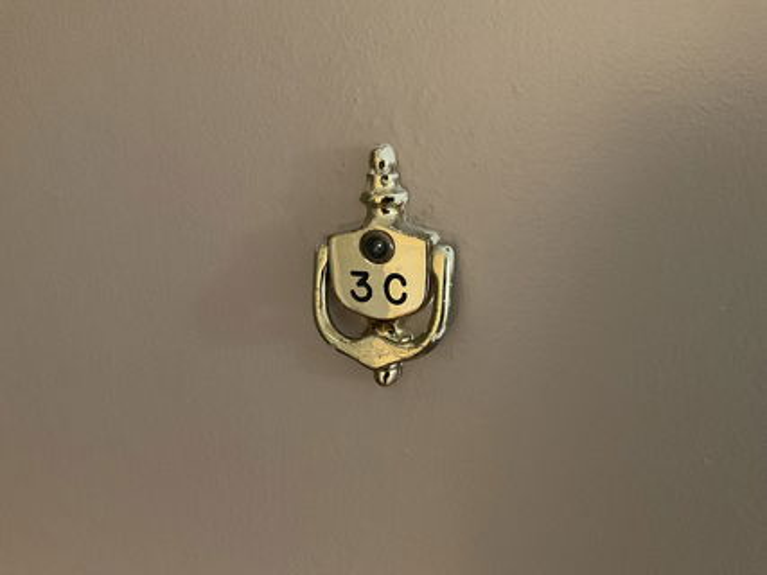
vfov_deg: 48.2
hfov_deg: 61.7
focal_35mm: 29
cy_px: 288
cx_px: 384
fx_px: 642
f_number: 1.8
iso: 400
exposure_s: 1/30
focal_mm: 3
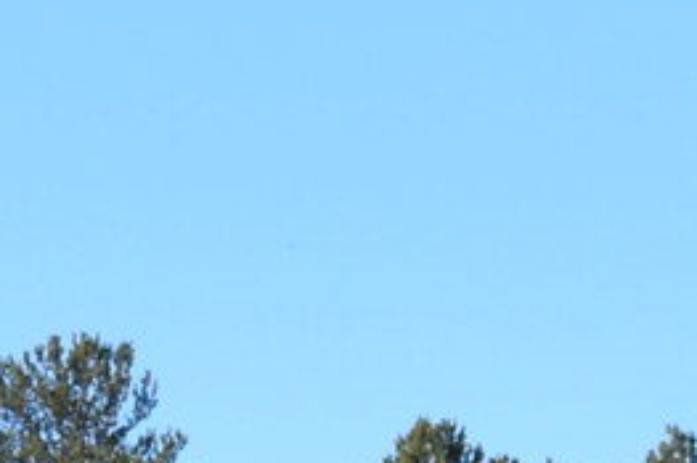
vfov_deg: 1.5
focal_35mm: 935
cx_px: -233
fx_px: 18091
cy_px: 1433
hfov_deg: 2.2
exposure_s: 1/500
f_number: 8
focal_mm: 82
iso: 200
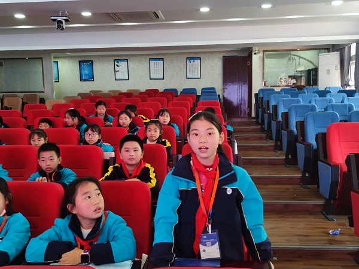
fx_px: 332
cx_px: 180
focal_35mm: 32
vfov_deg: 44.2
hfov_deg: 56.8
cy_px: 134
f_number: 1.69
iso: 385
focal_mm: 6.72
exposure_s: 1/100
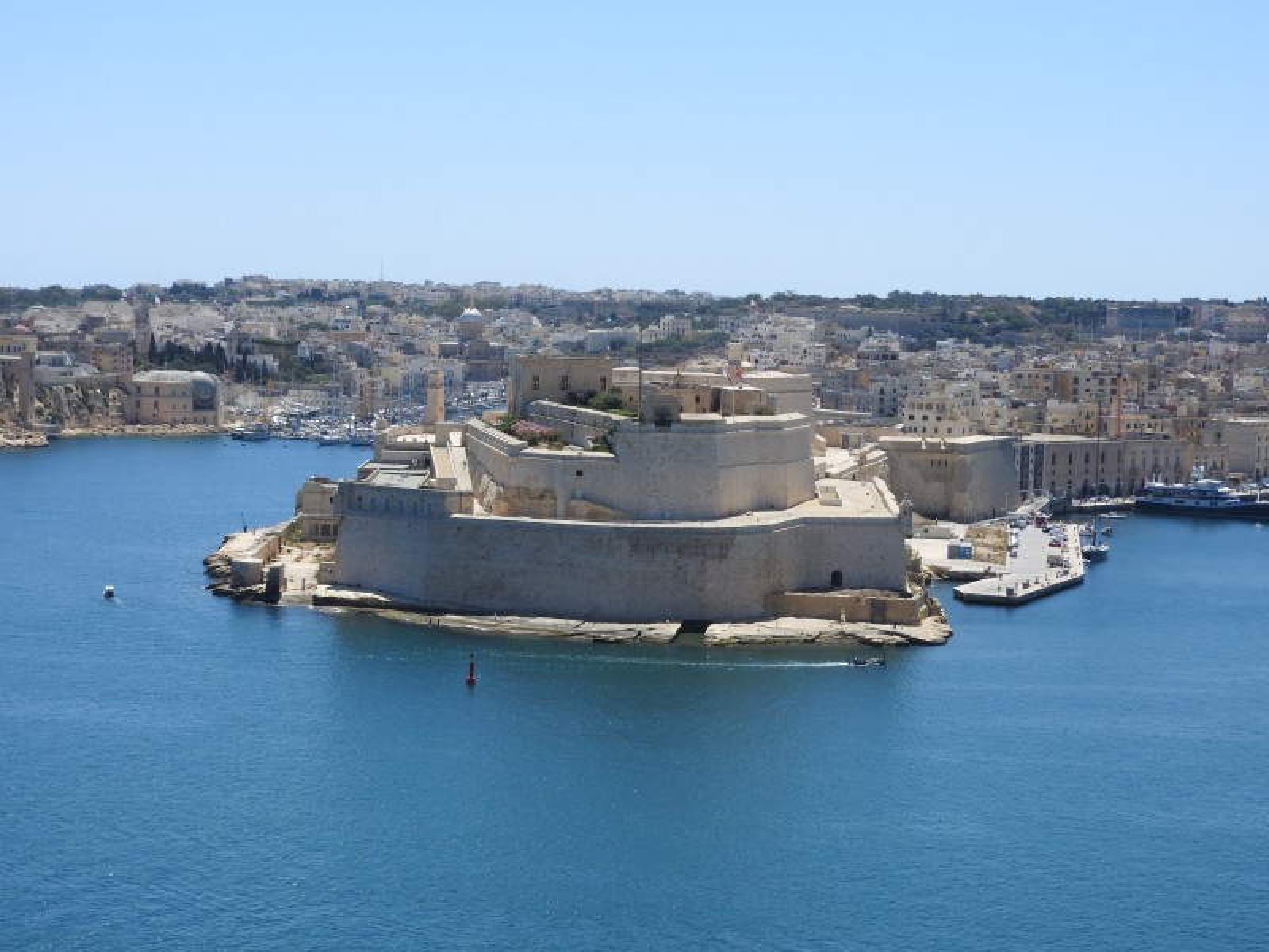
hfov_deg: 24.4
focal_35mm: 80
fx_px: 2933
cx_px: 634
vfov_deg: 18.4
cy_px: 476
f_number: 4.5
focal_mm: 14.3
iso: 100
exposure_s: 1/1000
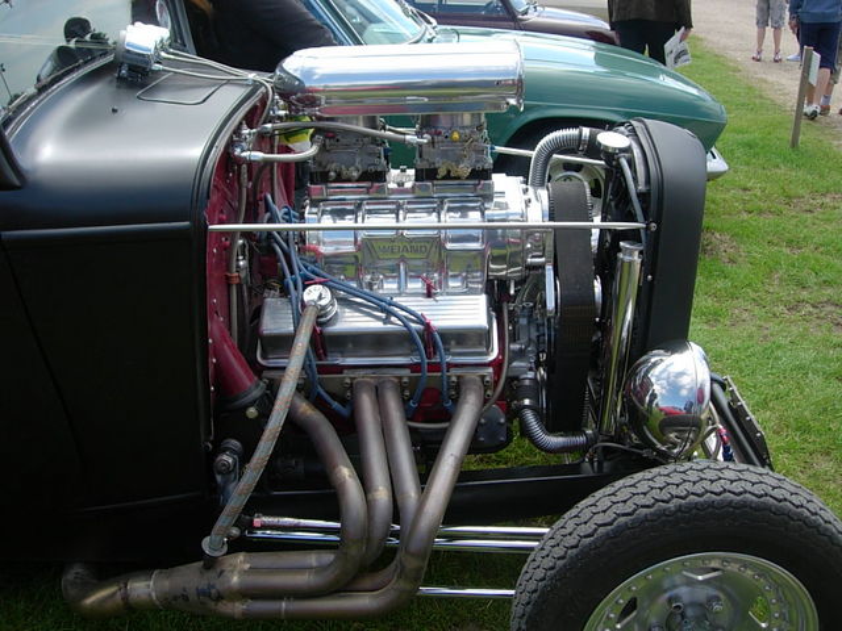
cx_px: 421
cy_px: 316
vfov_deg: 37.7
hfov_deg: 49.0
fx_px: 924
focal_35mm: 38
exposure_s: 1/683
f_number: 2.8
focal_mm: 7.8
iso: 64
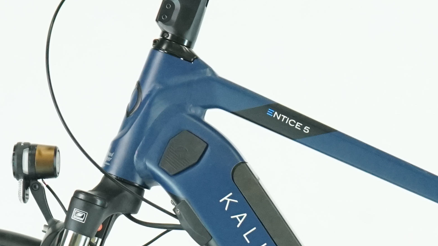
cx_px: 440
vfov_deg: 5.3
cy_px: 351
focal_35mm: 228
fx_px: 2648
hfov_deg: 9.4
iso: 2500
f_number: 5.6
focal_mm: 57
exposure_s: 1/200
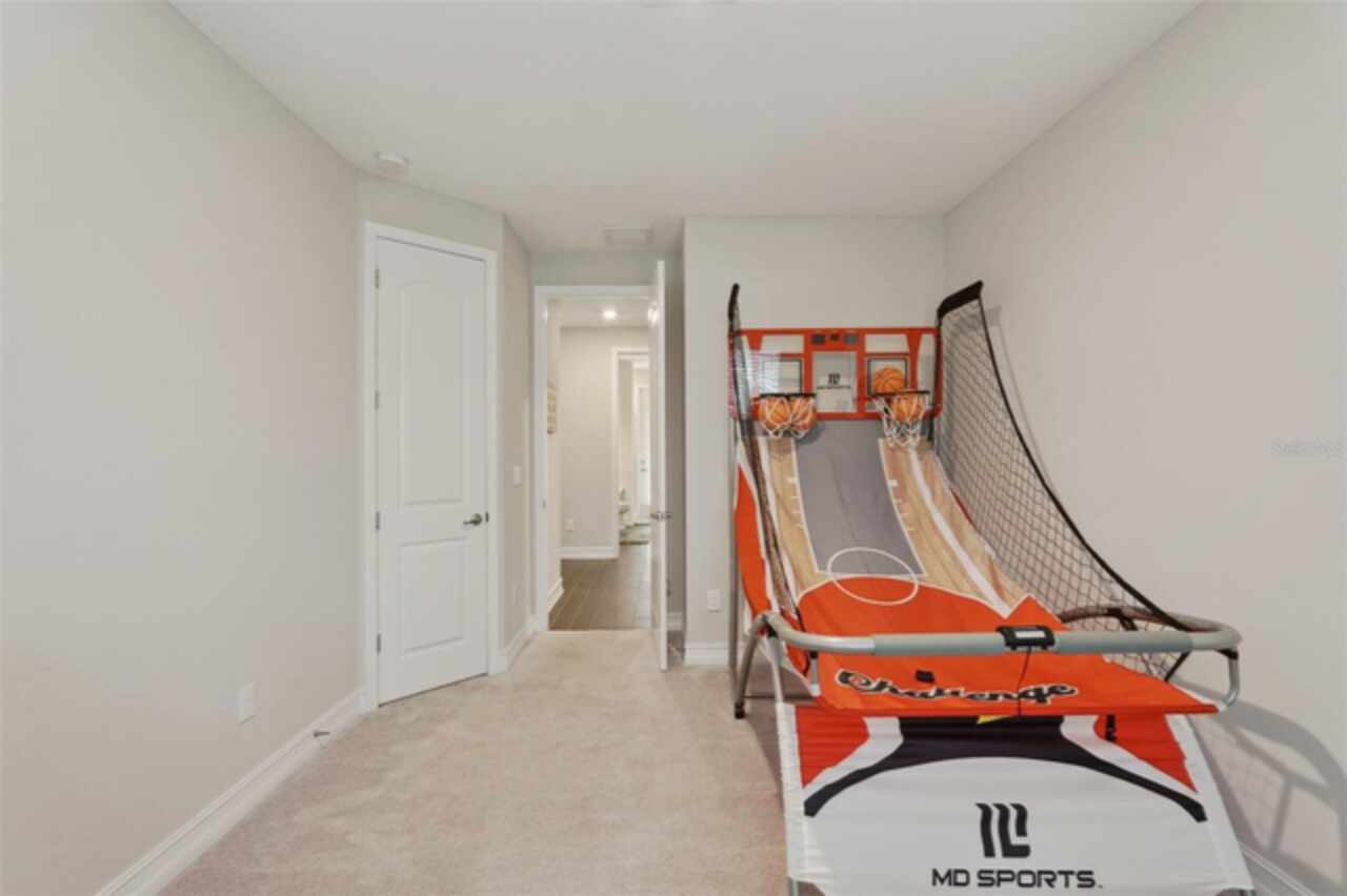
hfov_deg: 96.8
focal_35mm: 16
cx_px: 674
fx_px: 598
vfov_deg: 73.7
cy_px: 448
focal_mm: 16
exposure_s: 1/5
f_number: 8
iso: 400
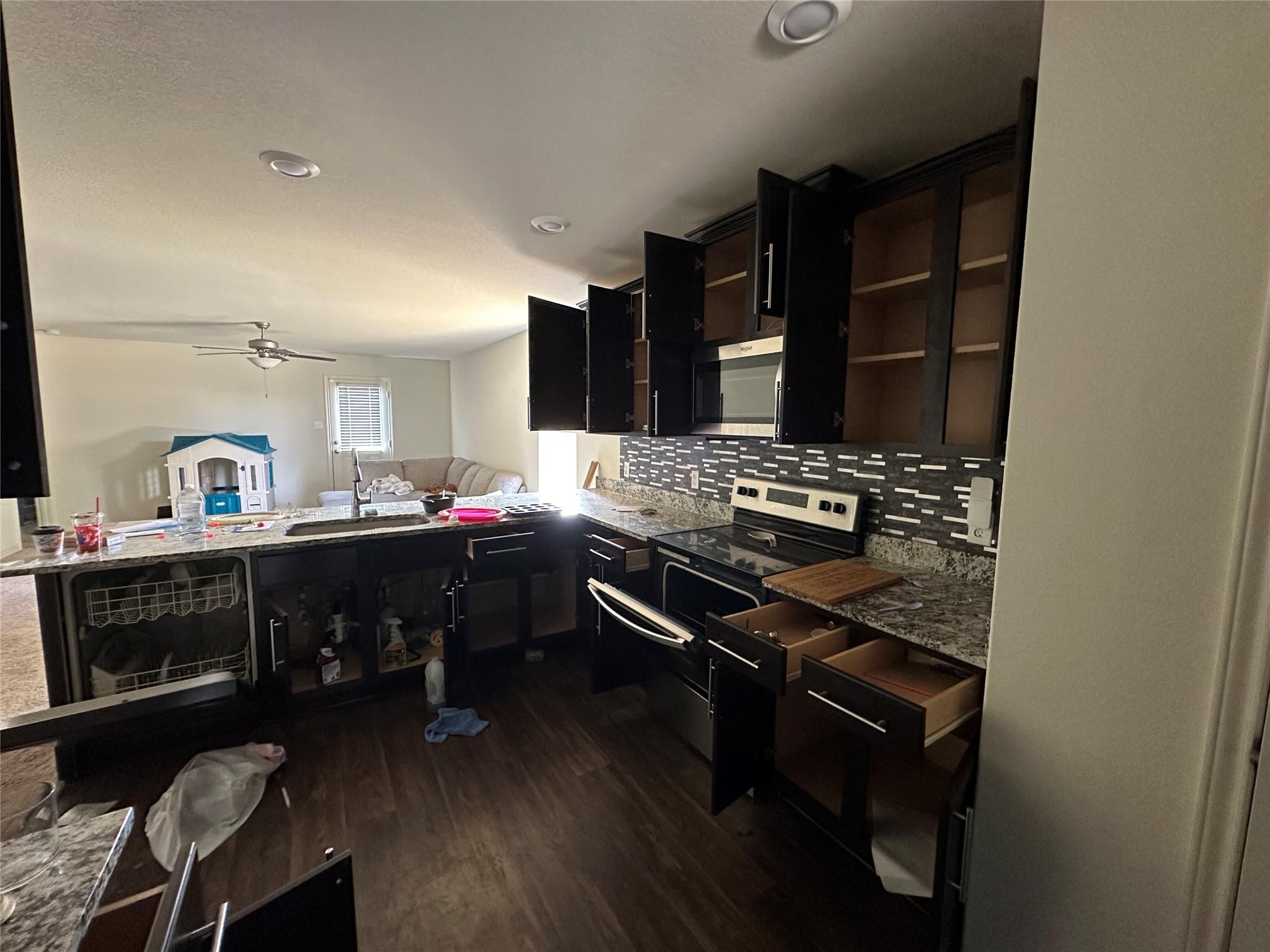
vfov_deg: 85.7
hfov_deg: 102.1
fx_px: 514
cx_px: 635
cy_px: 476
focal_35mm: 14
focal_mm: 2.22
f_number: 2.2
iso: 640
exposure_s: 1/60
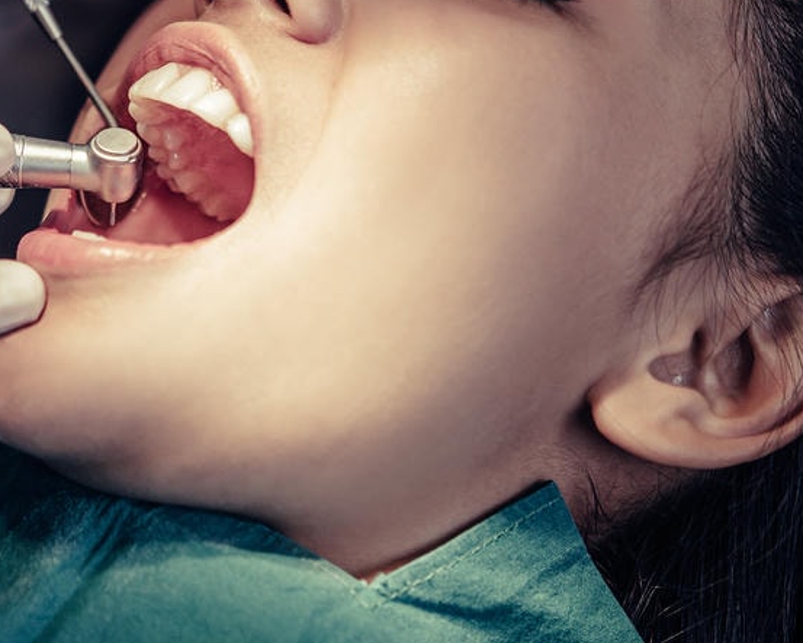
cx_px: 89
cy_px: 234
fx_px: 2901
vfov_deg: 12.6
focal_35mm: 122
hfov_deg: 15.6
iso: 400
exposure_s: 1/500
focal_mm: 60
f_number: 3
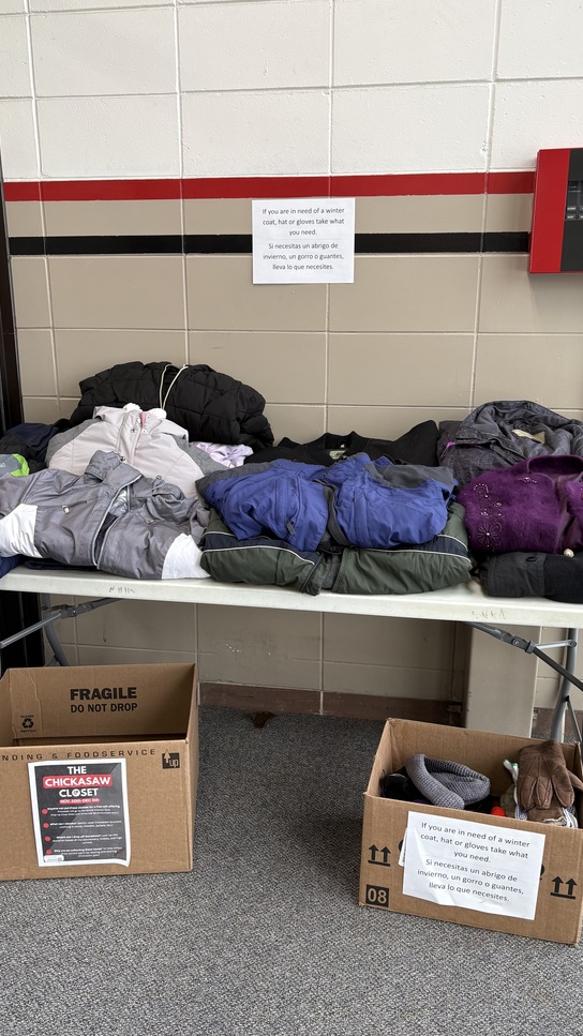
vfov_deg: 64.3
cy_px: 522
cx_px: 293
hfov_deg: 38.9
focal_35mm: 30
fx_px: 824
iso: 64
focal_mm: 5.96
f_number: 1.6
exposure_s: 1/60
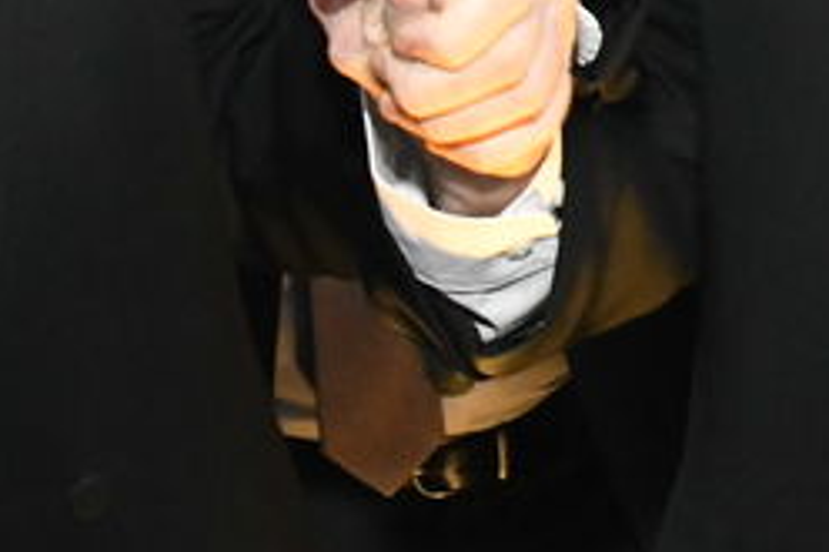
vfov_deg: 8.5
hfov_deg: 12.6
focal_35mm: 158
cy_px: -263
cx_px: 1076
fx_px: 3636
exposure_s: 1/250
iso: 2000
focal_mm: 28
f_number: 5
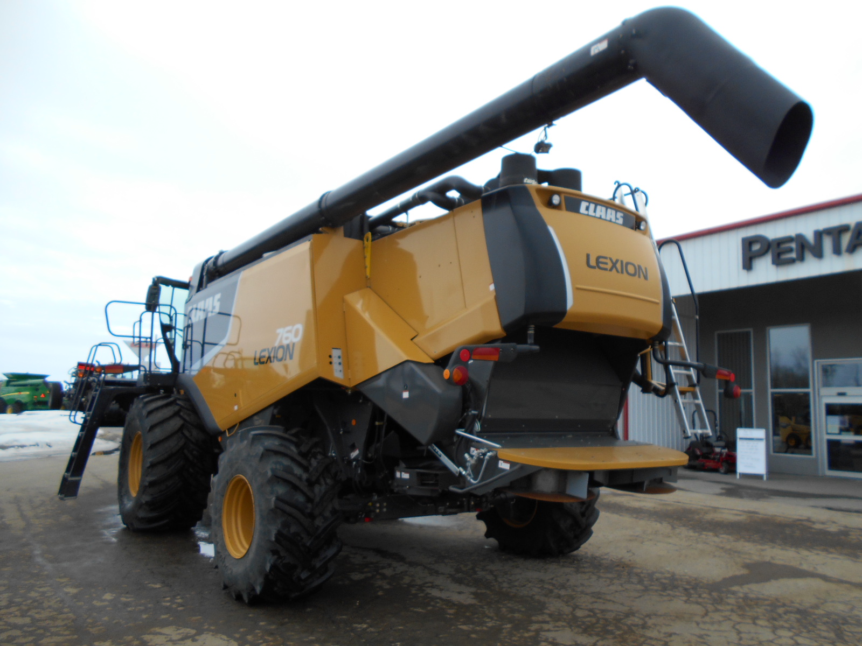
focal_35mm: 26
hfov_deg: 67.3
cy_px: 323
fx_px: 647
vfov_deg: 53.1
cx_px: 431
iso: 80
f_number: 3.2
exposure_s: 1/1000
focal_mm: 4.6
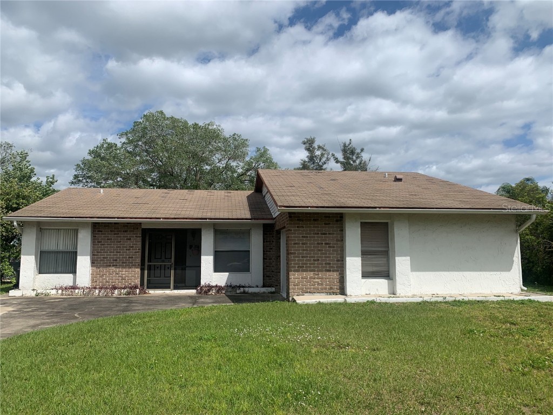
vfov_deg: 53.1
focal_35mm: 26
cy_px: 208
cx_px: 276
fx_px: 415
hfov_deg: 67.3
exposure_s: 1/4098
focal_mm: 4.25
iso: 25
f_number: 1.8
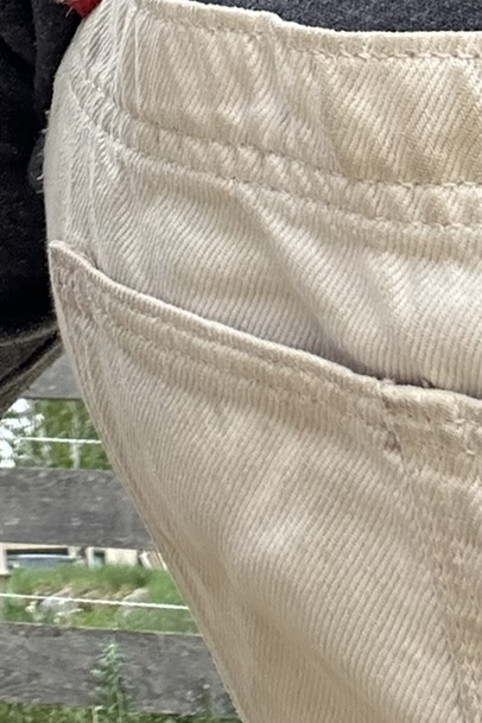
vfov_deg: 17.6
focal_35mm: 105
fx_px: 2109
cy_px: -348
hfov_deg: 12.7
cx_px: -113
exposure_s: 1/172
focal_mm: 2.69
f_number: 1.9
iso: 32
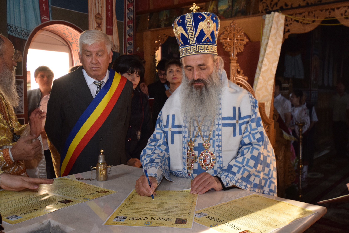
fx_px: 349
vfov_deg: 36.9
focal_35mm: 36
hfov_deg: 53.1
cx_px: 174
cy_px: 116
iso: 640
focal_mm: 24
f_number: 5.6
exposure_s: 1/80
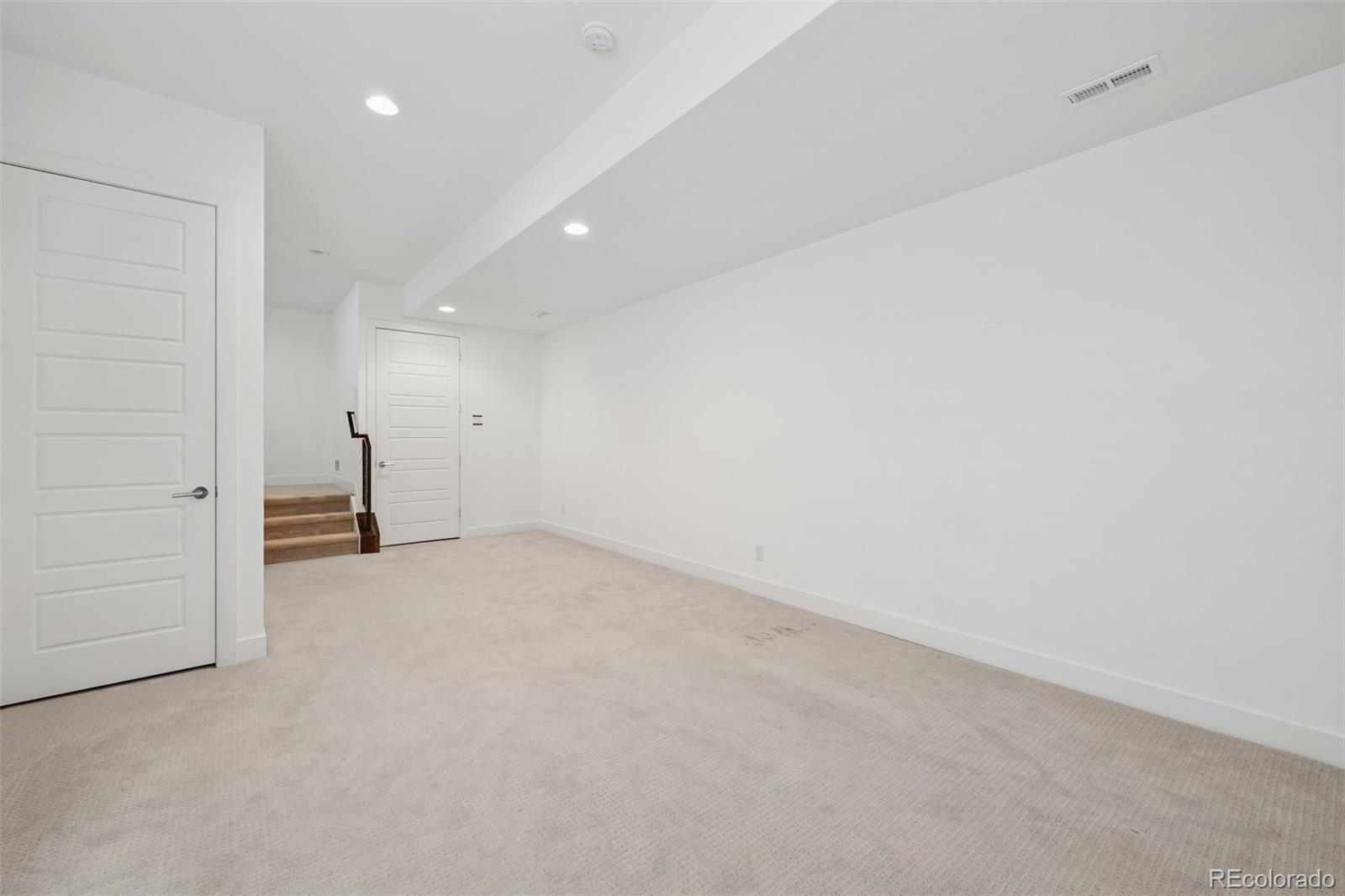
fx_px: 523
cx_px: 672
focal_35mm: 14
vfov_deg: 81.2
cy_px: 448
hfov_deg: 104.3
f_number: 9
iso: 100
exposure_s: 1.3
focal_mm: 14
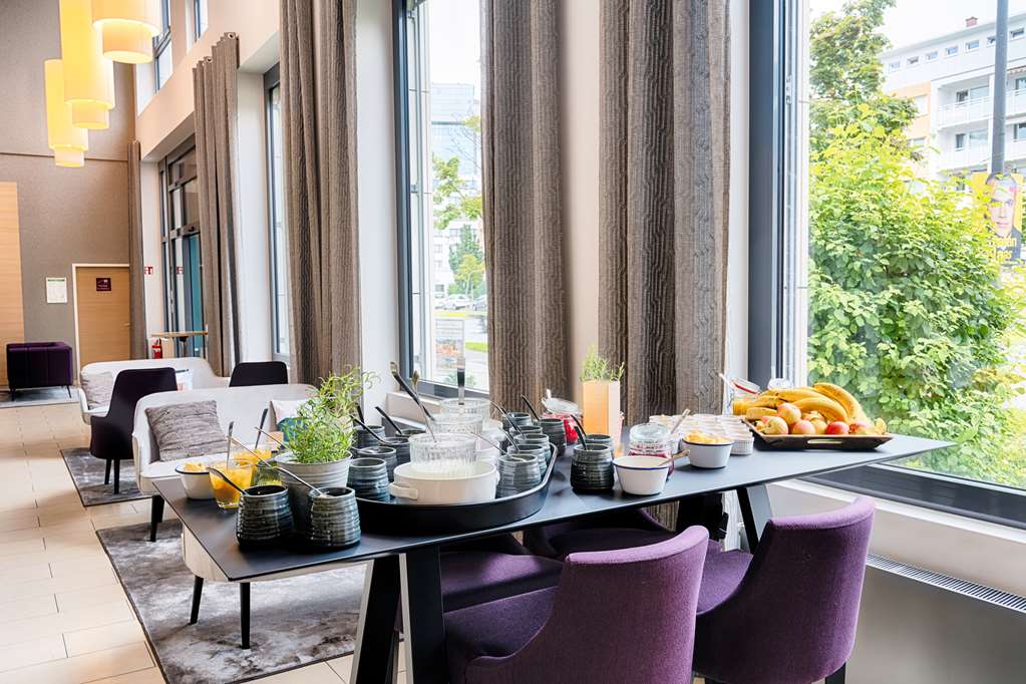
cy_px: 342
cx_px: 513
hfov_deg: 62.8
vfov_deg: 44.3
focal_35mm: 30
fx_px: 841
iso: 100
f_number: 8
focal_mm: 29.5
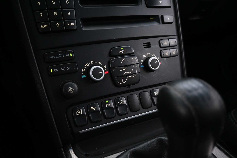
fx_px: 197
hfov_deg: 61.9
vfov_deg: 43.6
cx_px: 118
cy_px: 79
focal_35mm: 30
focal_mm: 20
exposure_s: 1/30
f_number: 3.8
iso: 3600
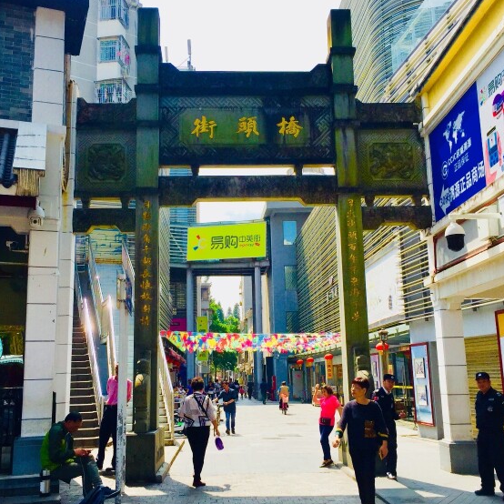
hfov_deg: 44.9
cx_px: 231
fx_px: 609
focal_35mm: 37
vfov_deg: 44.9
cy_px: 240
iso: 32
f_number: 2.2
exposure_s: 1/1464
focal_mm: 4.15
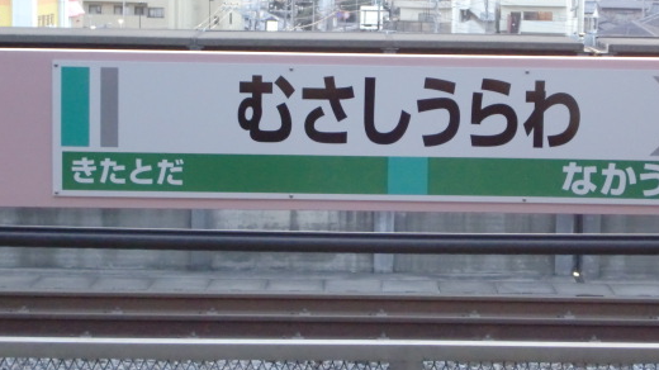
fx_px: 1851
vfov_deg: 11.4
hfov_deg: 20.2
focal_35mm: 106
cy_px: 143
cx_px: 400
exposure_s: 1/50
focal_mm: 13.9
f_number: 4.6
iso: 800
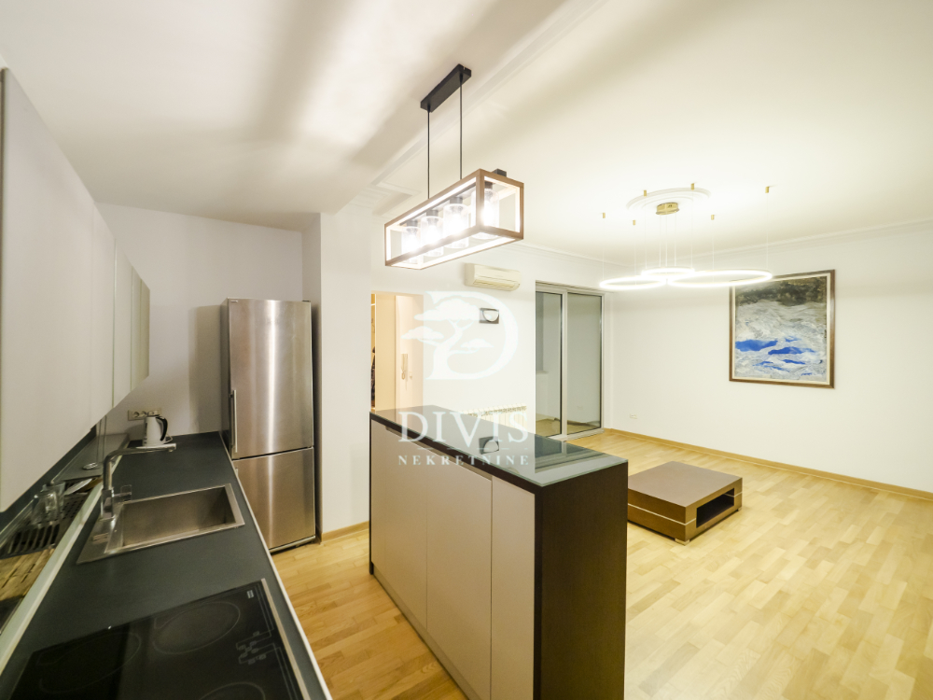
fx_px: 377
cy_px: 350
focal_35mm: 14
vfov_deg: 85.7
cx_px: 466
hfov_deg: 102.1
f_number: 4
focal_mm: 7
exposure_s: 1/40
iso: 400
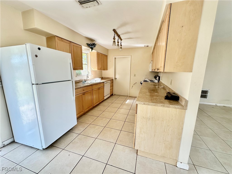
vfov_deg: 85.7
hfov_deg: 102.1
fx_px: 94
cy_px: 87
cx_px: 116
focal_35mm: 14
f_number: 2.2
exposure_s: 1/99
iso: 125
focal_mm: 2.22
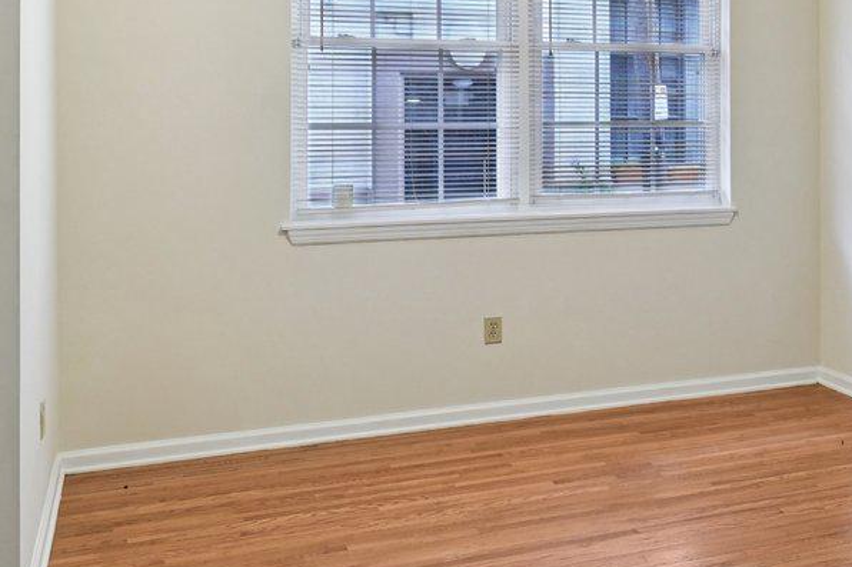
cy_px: 122
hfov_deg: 30.0
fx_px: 1301
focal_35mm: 55
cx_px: 1064
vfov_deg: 24.3
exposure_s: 1/5
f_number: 8
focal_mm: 16
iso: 400
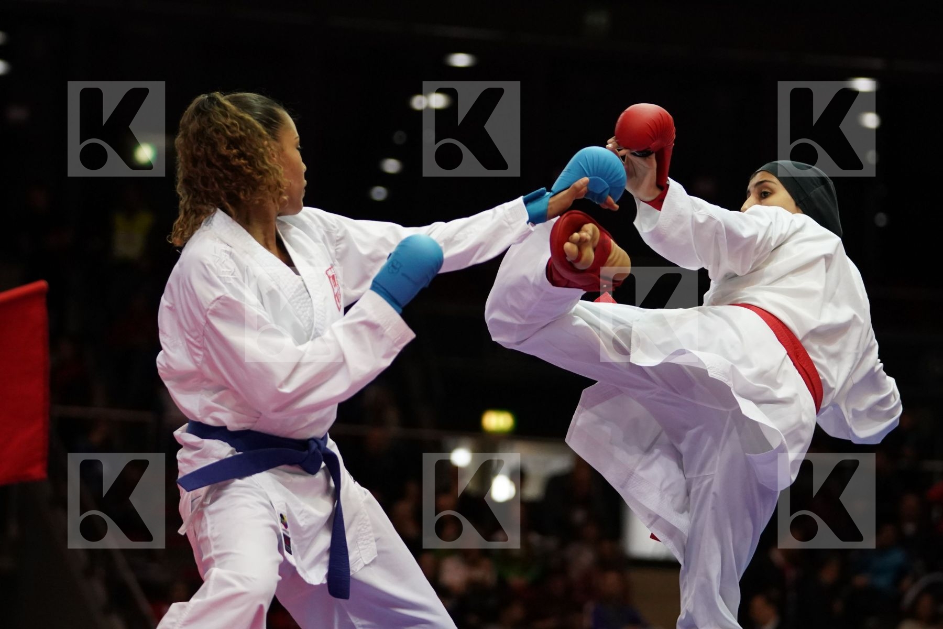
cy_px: 314
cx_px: 472
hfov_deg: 14.3
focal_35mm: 144
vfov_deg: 9.5
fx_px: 3772
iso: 2500
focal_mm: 96
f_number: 2.8
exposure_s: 1/1000
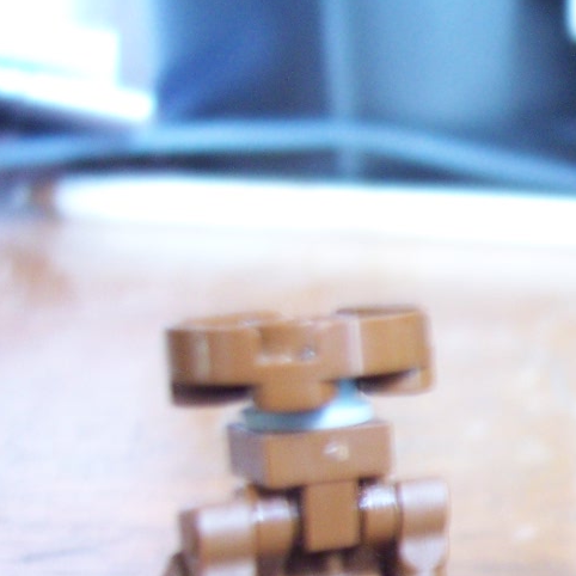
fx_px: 2014
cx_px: 851
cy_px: 570
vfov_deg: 16.0
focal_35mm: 107
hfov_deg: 15.1
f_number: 3.4
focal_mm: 8
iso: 200
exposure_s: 1/4
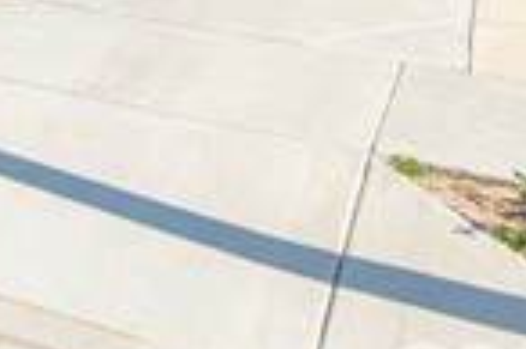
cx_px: -331
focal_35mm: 79
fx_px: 1153
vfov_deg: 14.5
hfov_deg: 20.6
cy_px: -338
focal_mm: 12
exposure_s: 1/160
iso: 100
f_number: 8
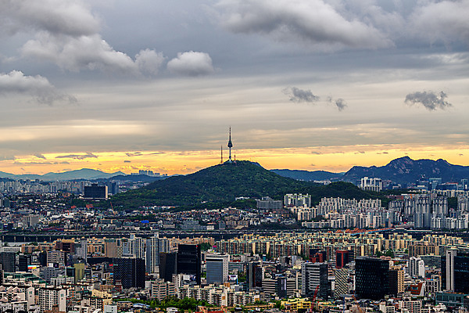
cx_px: 234
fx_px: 1433
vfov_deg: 12.5
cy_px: 156
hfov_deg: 18.6
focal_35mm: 110
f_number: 11
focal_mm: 110
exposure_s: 1/25
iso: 64
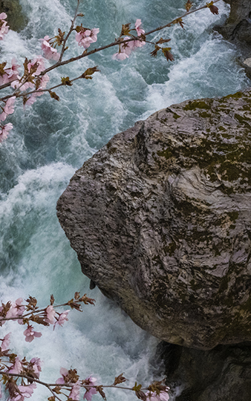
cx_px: 39
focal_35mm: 113
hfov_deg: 11.5
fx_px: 1235
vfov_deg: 18.4
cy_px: 248
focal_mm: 45
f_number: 20
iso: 2500
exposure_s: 1/125
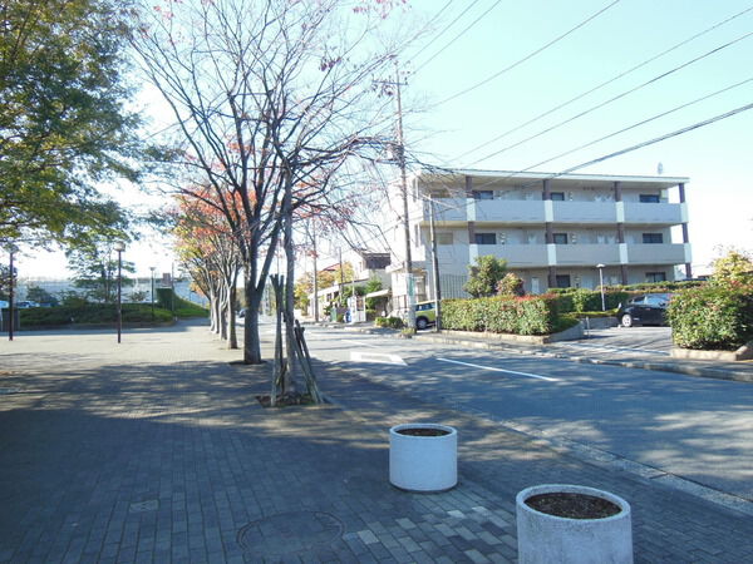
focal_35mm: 25
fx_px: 544
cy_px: 282
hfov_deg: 69.4
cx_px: 376
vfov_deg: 54.9
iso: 125
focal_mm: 4.5
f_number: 3.5
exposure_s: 1/250
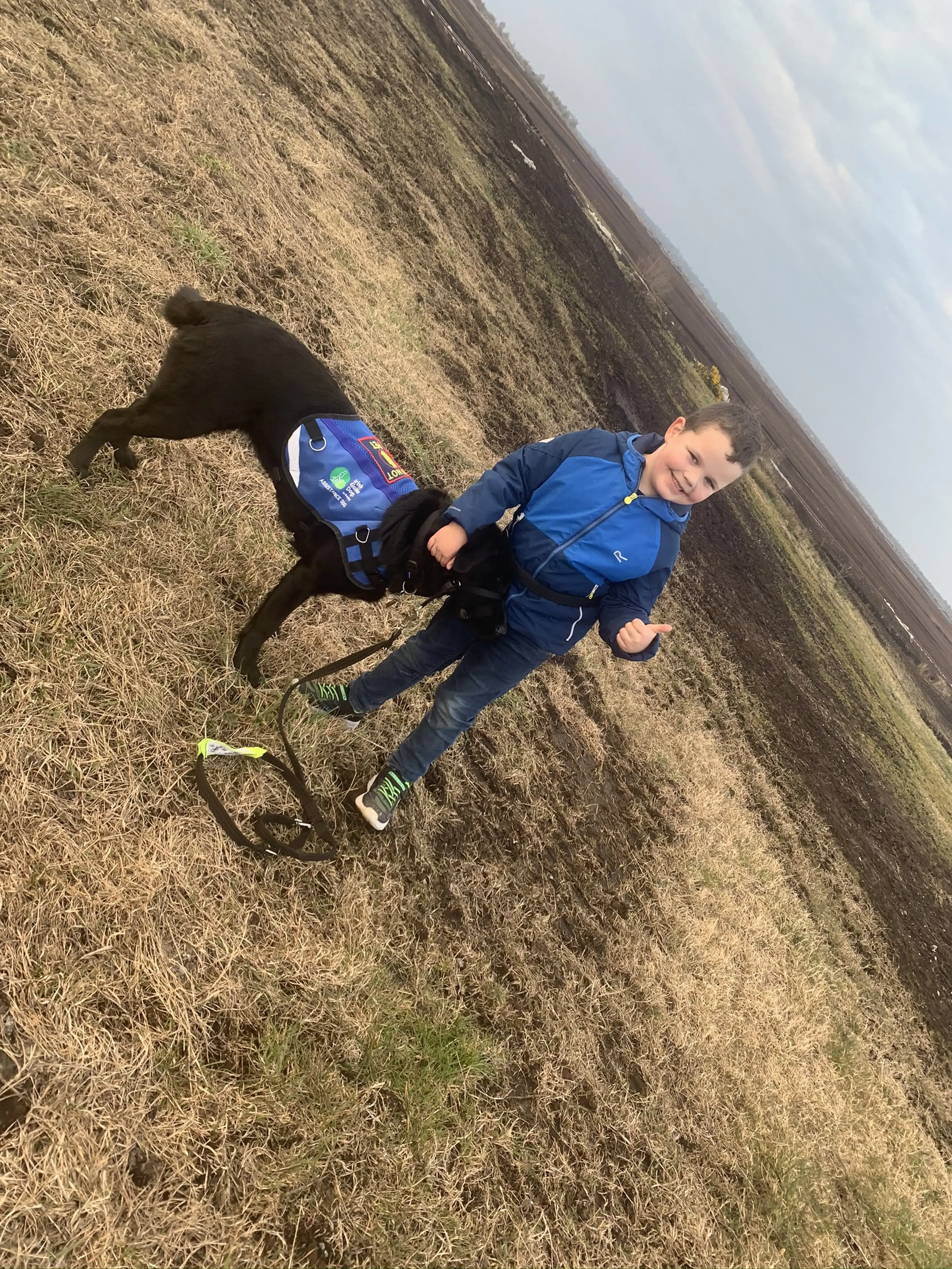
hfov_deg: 53.1
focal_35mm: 26
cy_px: 634
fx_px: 953
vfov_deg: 67.3
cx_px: 476
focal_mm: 4.25
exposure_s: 1/121
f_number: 1.8
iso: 50
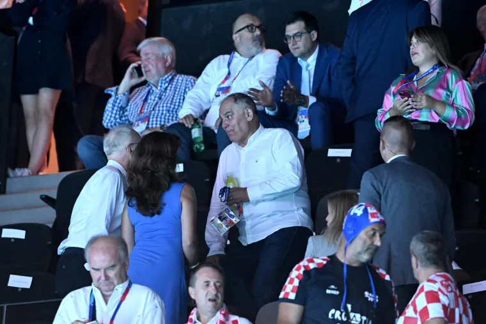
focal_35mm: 400
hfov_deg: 5.2
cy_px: 162
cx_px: 243
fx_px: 5401
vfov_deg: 3.4
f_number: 4
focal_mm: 400
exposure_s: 1/200
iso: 5000
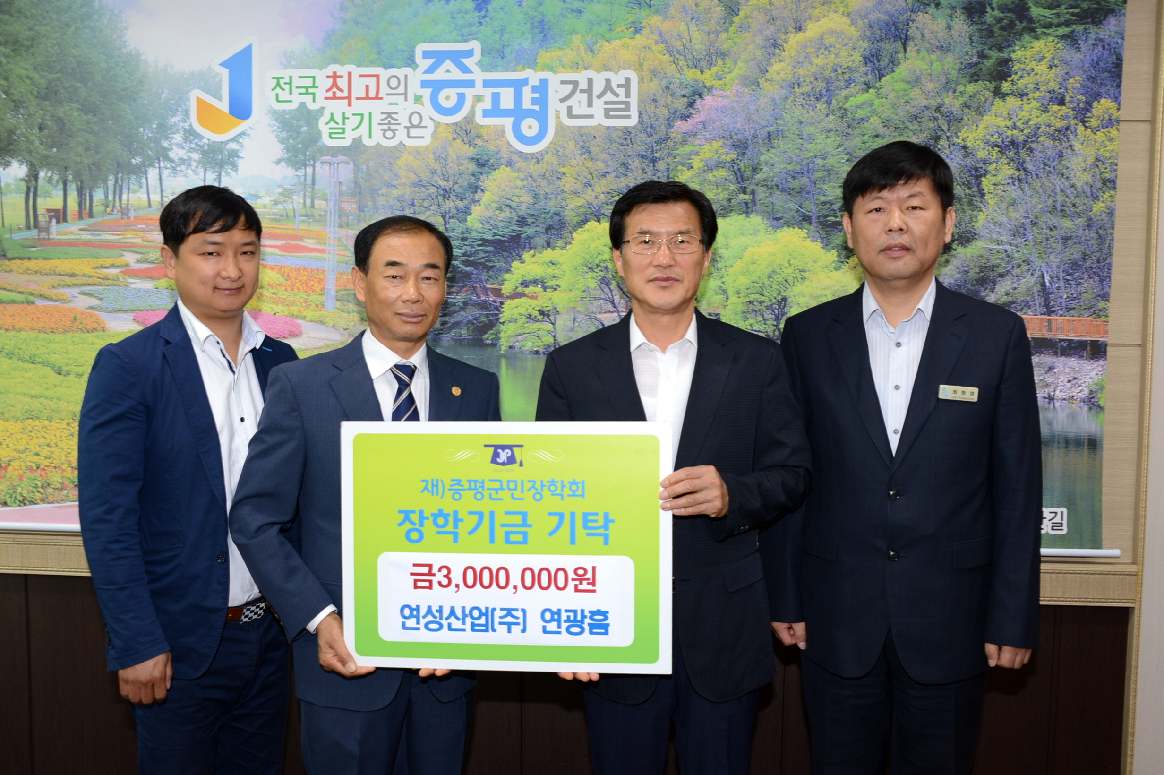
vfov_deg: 41.1
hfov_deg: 58.7
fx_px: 1034
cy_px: 388
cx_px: 582
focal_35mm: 32
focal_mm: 32
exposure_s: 1/60
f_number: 7.1
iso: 800
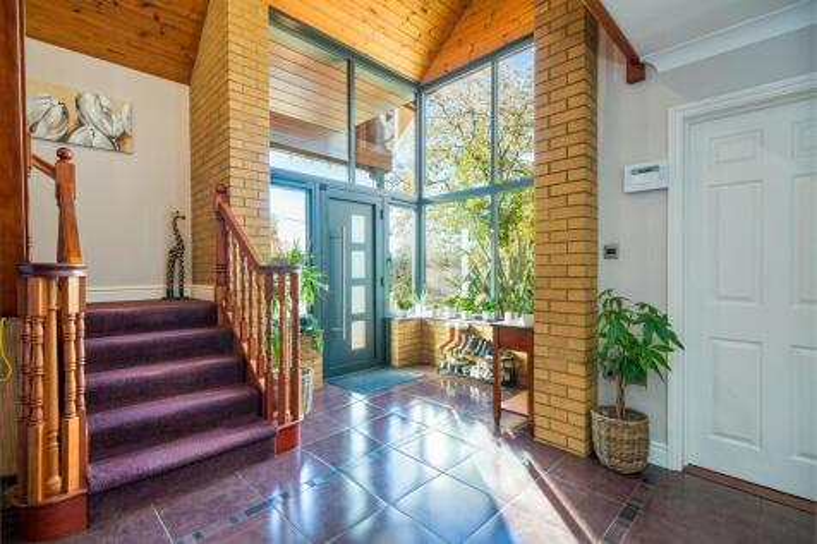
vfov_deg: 73.7
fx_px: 363
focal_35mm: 16
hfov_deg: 96.8
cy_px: 272
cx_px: 408
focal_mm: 10.8
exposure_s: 1/4
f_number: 7.1
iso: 160
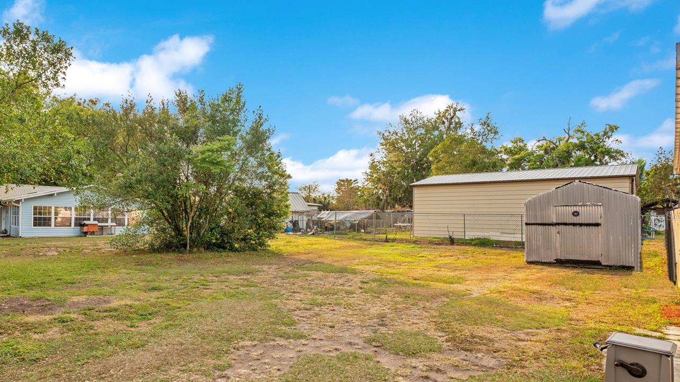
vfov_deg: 53.4
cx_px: 288
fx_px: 379
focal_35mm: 21
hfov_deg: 83.3
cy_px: 216
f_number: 8
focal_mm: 16
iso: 100
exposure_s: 1/125
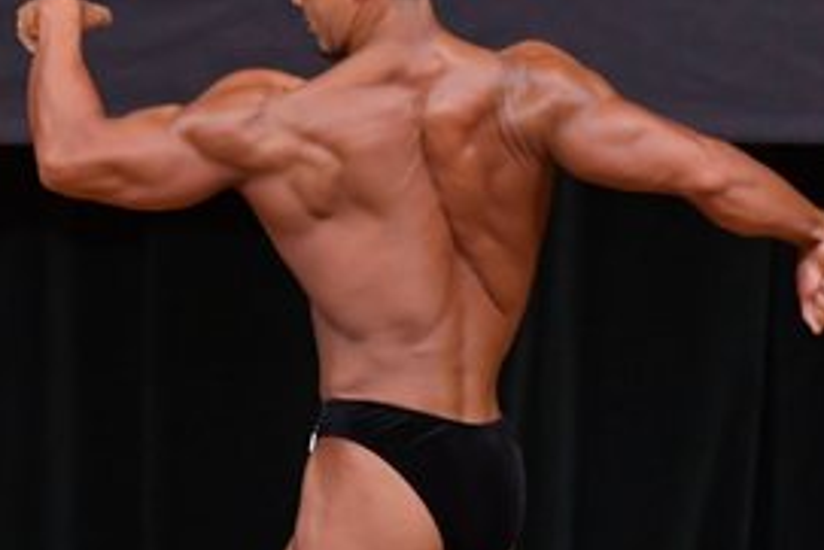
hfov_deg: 2.5
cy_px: 441
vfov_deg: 1.7
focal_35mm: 814
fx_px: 18641
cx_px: 391
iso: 4000
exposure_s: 1/400
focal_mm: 190
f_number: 5.6
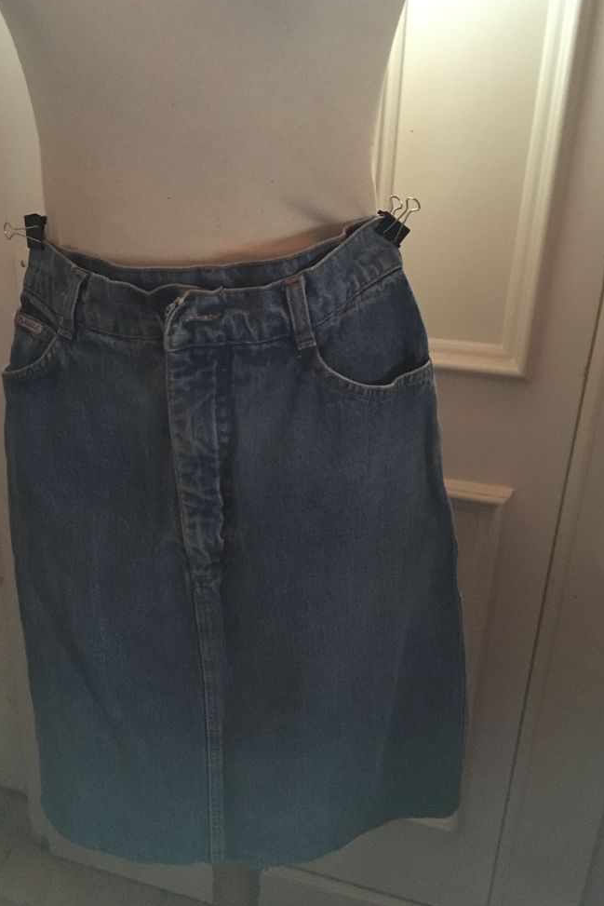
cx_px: 271
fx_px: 780
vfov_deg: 60.3
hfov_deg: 42.3
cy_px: 442
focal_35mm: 31
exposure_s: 1/17
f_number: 2.2
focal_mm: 4.15
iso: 800
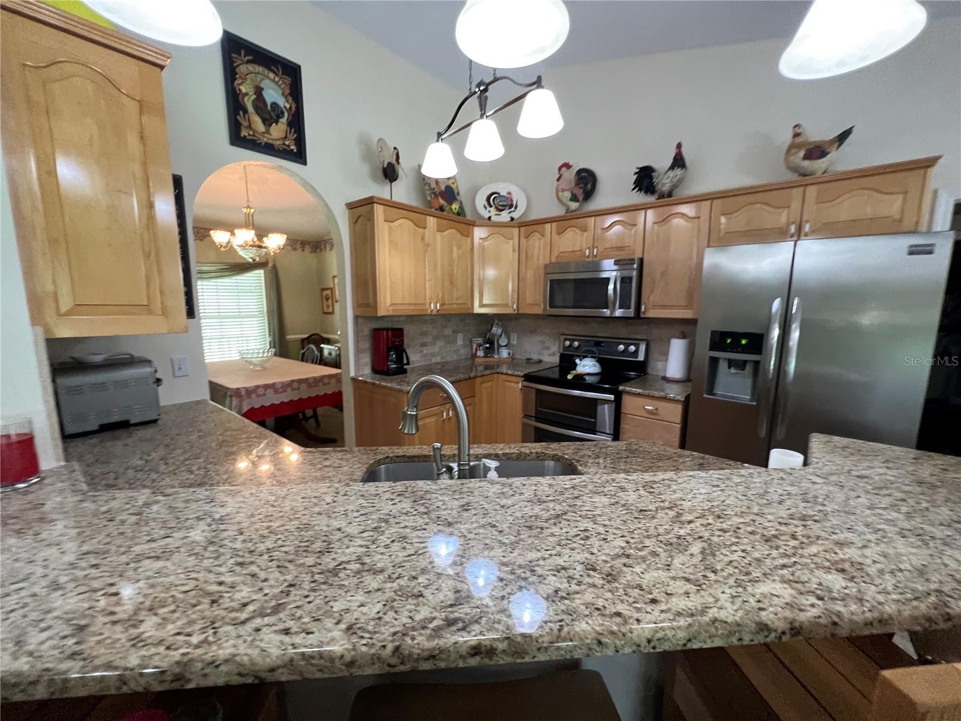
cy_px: 360
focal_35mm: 13
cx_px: 480
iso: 400
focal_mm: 1.57
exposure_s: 1/60
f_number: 1.8
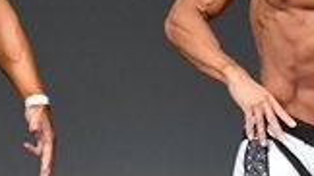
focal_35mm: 1505
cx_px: 697
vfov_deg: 0.8
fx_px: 12527
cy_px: 164
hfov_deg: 1.4
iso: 4000
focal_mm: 200
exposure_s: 1/400
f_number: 5.6
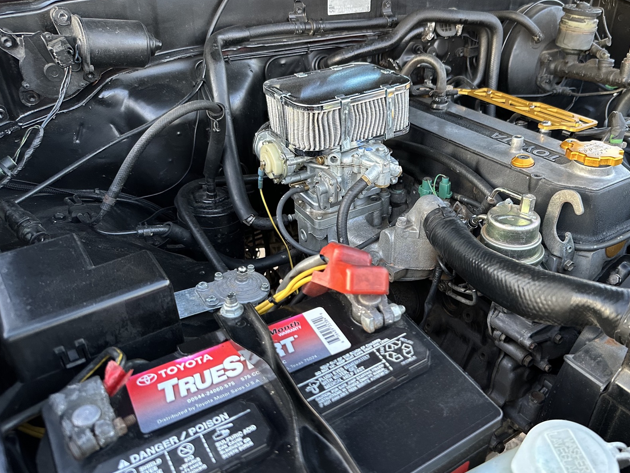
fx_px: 528
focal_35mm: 29
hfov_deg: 61.2
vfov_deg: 48.2
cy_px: 248
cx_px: 375
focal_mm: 6.86
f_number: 1.78
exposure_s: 1/60
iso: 400
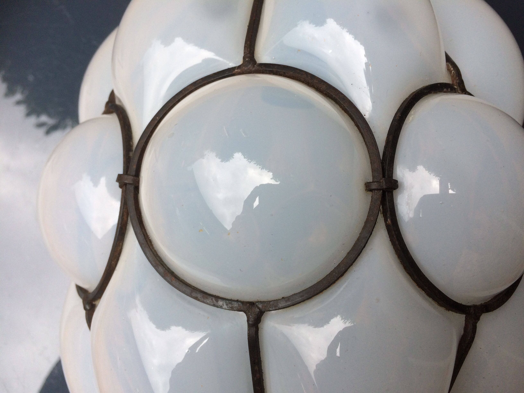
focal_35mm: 29
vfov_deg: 48.2
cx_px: 262
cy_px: 196
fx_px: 439
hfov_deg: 61.7
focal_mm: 4.15
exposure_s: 1/456
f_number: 2.2
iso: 32
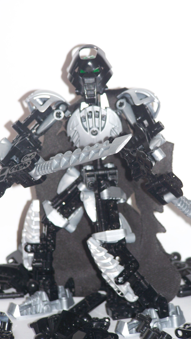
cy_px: 167
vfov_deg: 11.5
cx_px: 112
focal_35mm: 188
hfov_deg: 6.5
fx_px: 1693
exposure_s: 1/125
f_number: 3.2
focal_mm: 28
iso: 80
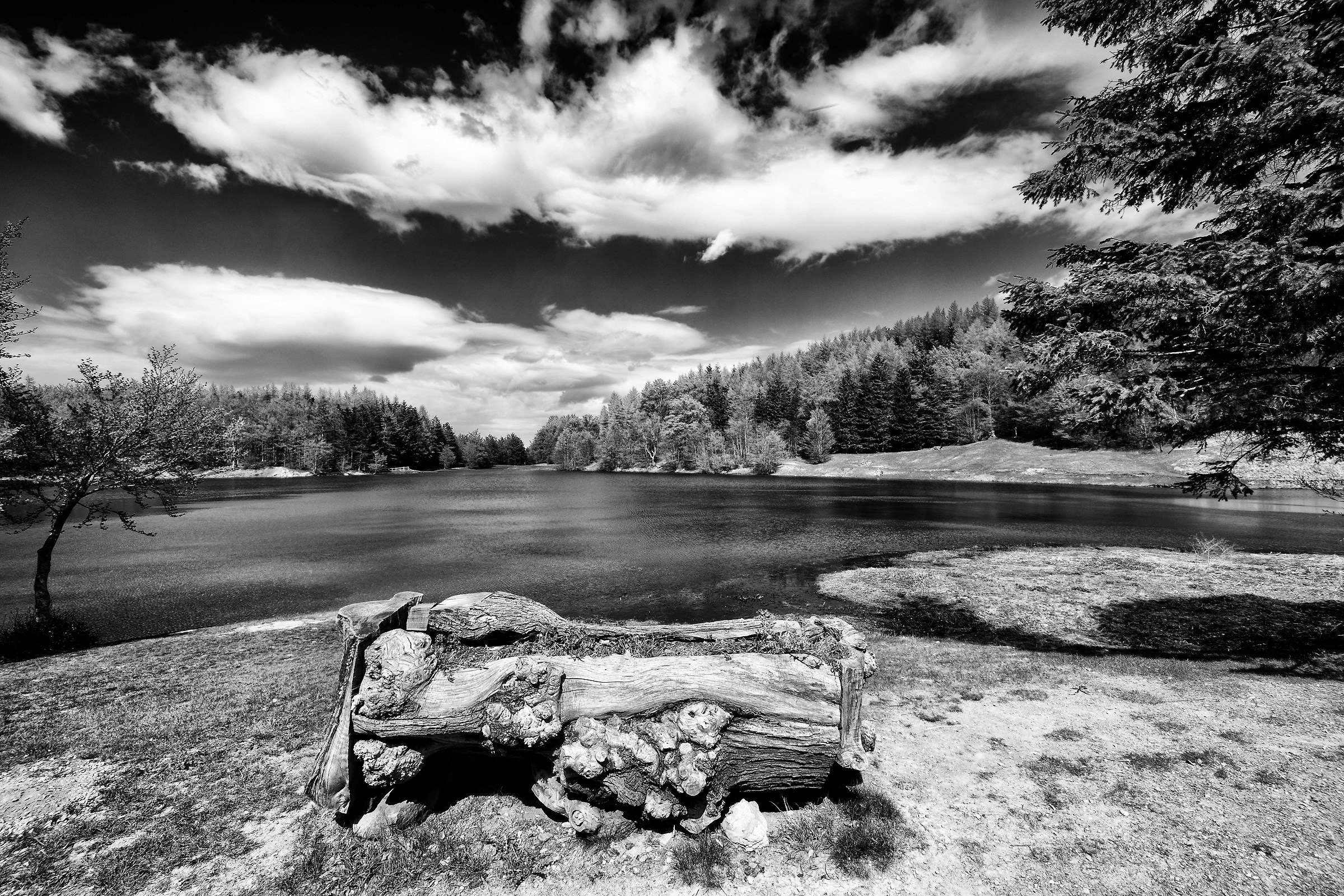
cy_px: 448
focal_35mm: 15
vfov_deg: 77.3
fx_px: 560
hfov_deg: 100.4
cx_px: 672
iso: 100
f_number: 11
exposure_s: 1/160
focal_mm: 10
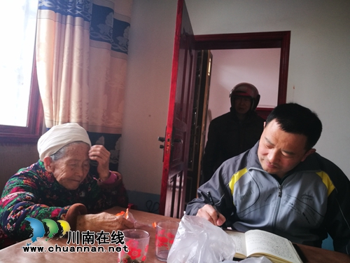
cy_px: 132
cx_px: 175
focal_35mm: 27
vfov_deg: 51.4
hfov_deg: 65.3
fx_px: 273
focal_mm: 4.5
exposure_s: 1/50
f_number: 2.2
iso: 160
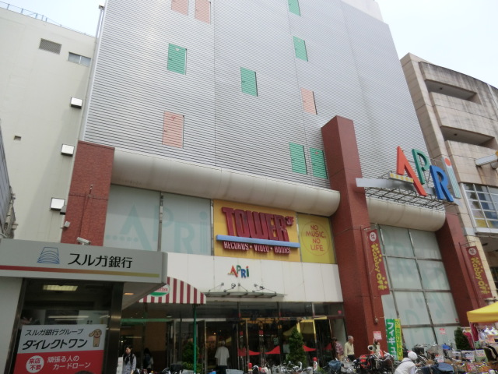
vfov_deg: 56.8
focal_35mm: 24
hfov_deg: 71.6
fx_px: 345
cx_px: 249
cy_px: 187
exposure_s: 1/800
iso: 80
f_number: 3.2
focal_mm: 4.3
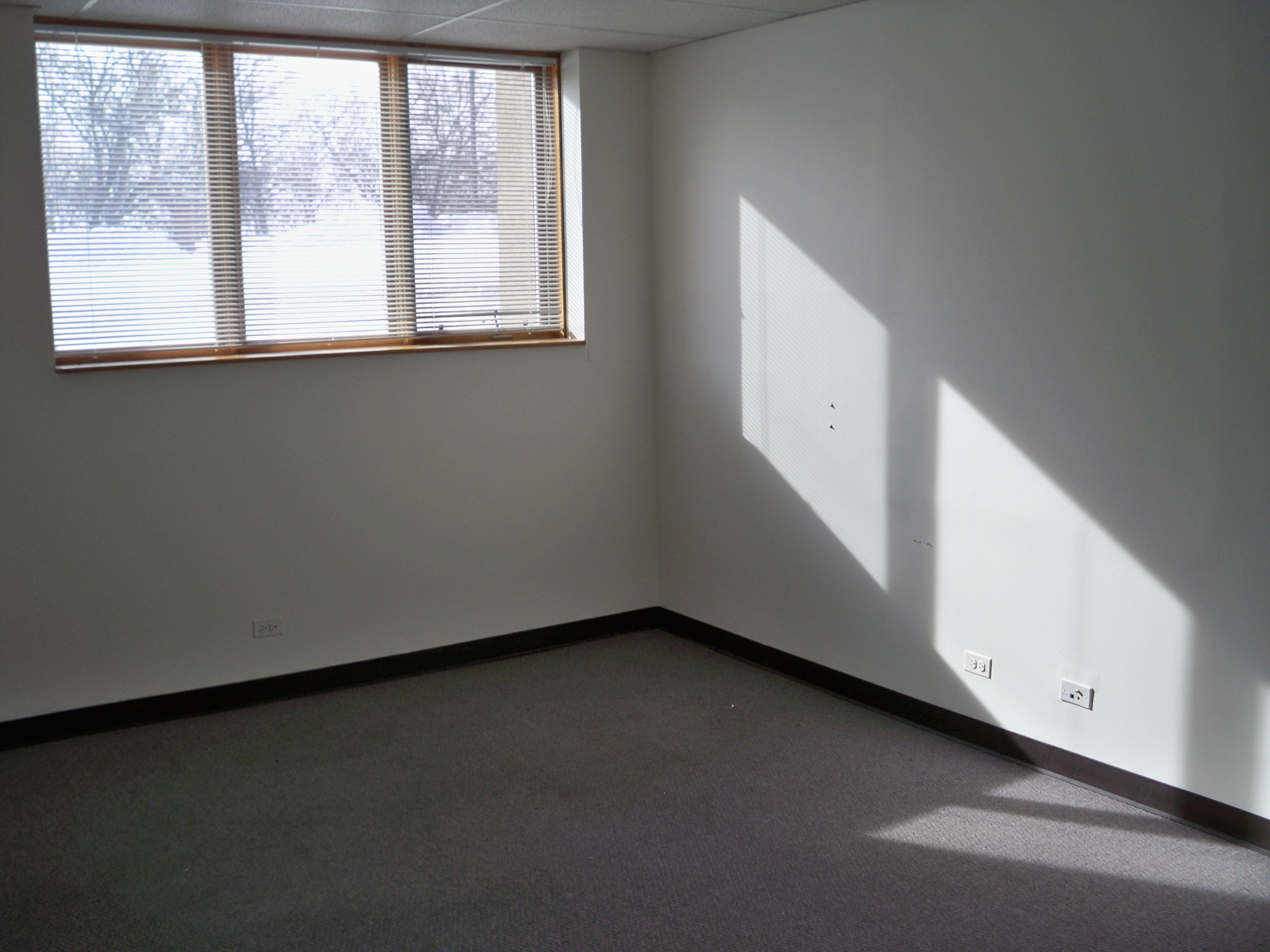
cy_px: 476
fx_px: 1284
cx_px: 635
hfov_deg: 52.6
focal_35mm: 35
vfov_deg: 40.7
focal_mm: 6.3
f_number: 3.1
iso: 80
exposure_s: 1/160
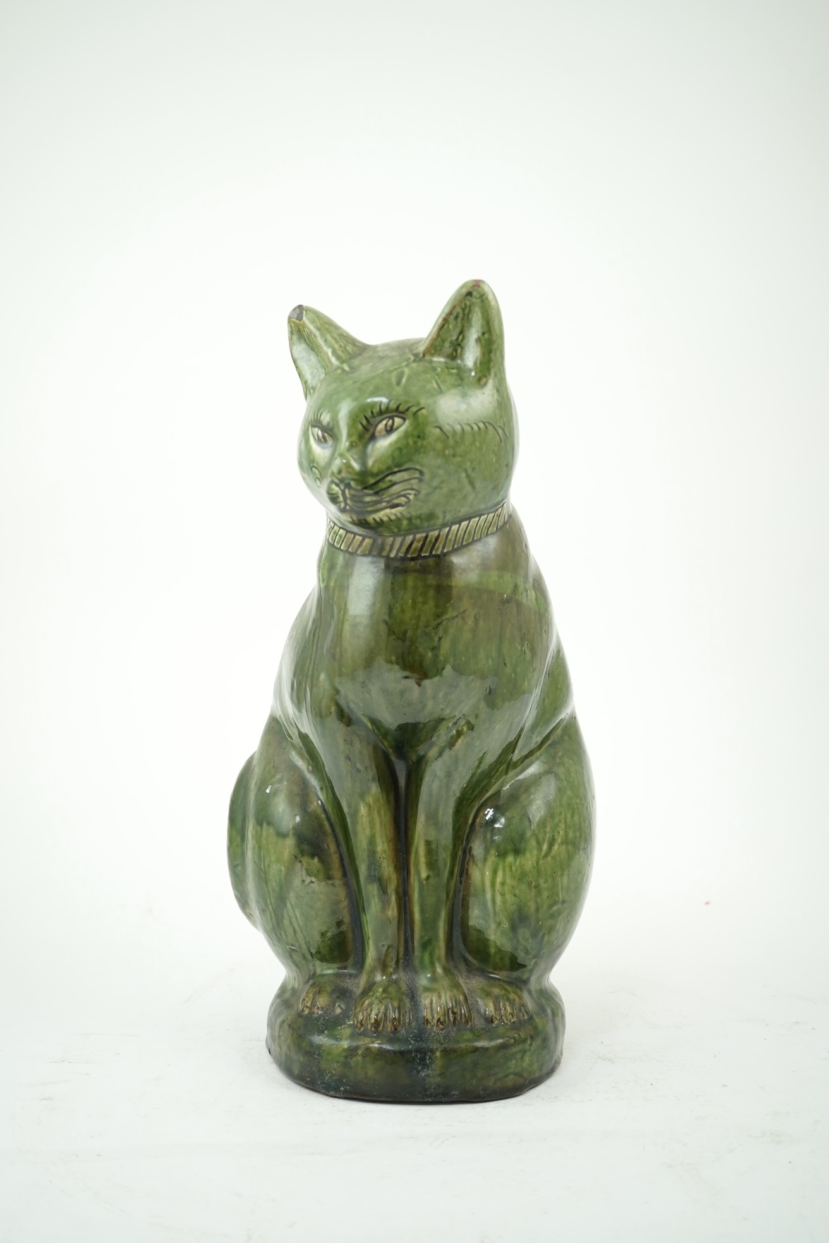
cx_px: 414
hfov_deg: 29.9
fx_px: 1554
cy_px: 622
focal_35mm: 45
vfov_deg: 43.6
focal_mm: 30
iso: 500
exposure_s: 1/80
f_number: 5.6
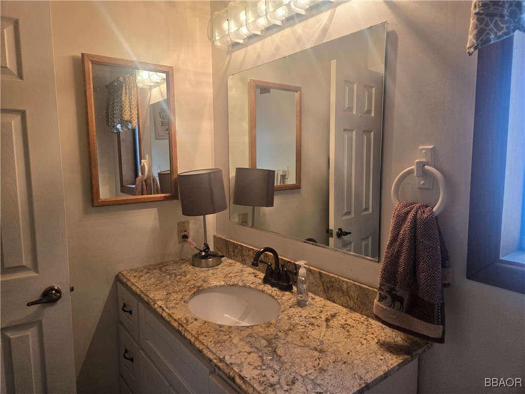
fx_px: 349
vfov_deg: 58.9
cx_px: 262
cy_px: 197
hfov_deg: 73.9
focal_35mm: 23
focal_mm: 5.4
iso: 125
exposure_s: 1/120
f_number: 1.8
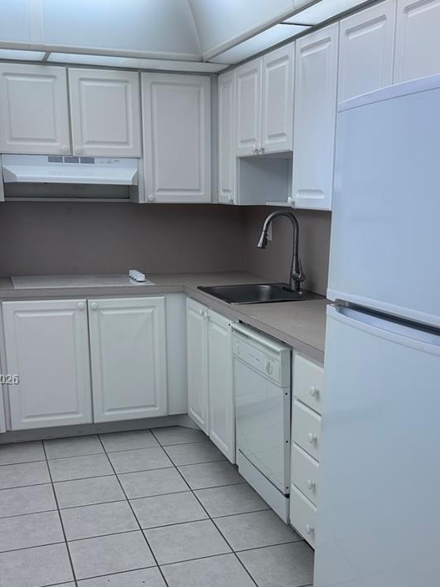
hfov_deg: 35.1
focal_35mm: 41
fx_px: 694
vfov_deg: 45.2
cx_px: 240
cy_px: 380
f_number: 1.78
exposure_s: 1/120
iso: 64
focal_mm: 6.86
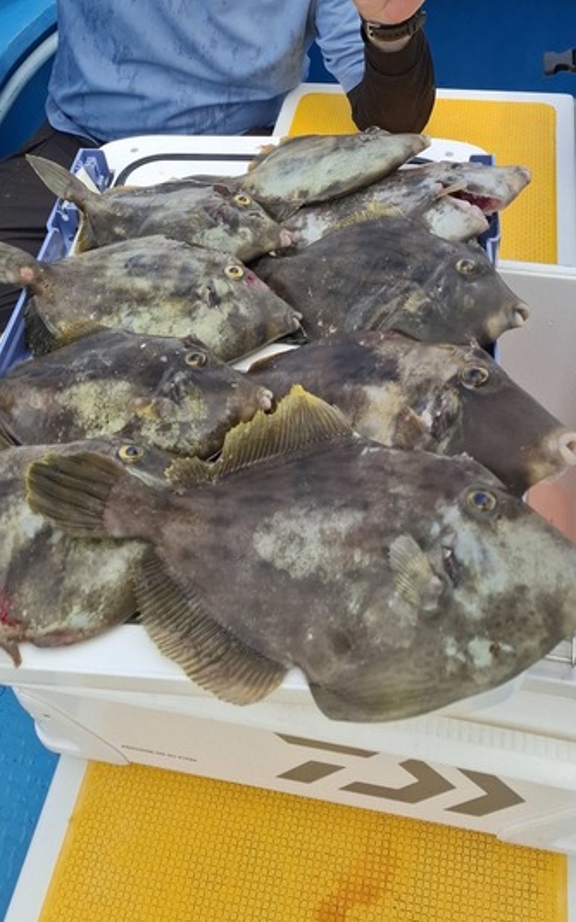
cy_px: 200
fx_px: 979
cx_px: 285
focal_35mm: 39
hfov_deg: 32.8
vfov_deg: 47.9
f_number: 1.8
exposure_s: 1/1093
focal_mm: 5.54
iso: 50
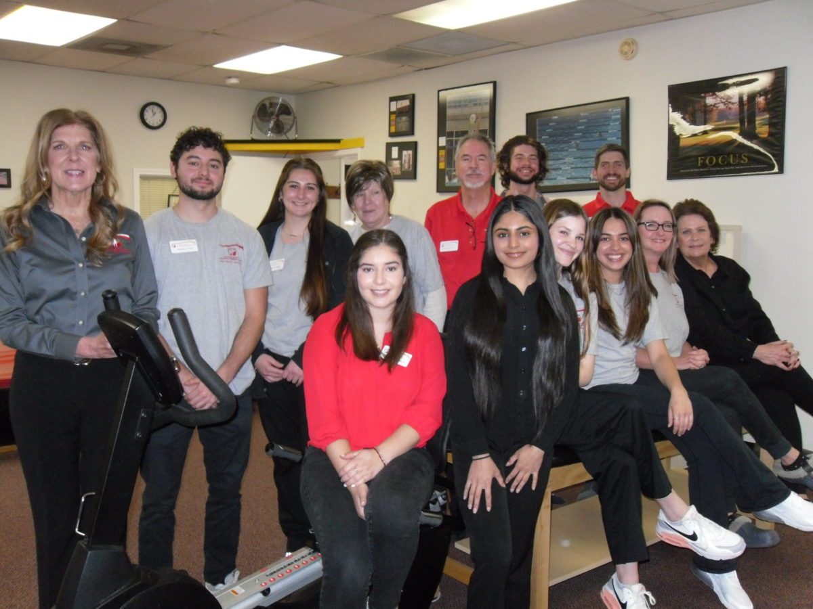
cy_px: 304
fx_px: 822
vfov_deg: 40.7
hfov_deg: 52.6
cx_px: 406
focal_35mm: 35
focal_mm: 6.3
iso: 400
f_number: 3.5
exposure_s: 1/45
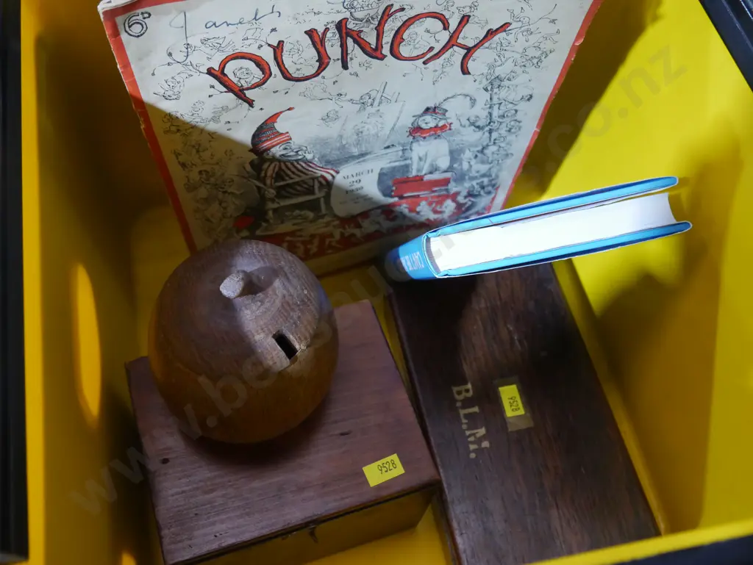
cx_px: 376
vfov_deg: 41.8
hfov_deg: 53.9
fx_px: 740
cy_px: 282
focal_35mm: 34
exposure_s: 1/60
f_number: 4
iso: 2500
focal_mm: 17
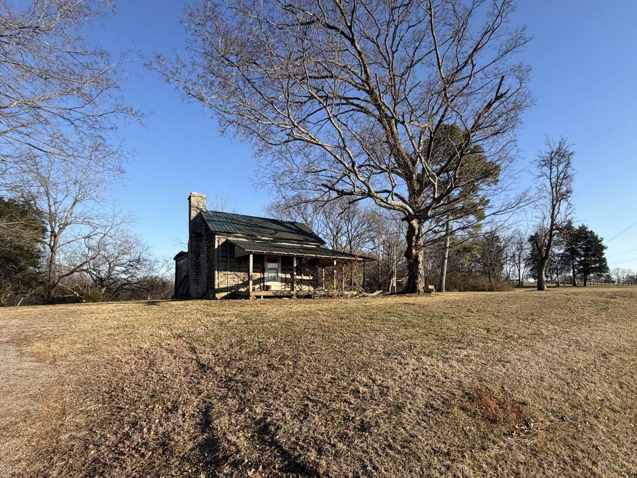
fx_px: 313
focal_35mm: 17
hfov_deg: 91.0
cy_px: 285
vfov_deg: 74.0
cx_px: 330
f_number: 2.2
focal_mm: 2.22
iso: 40
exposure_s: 1/770
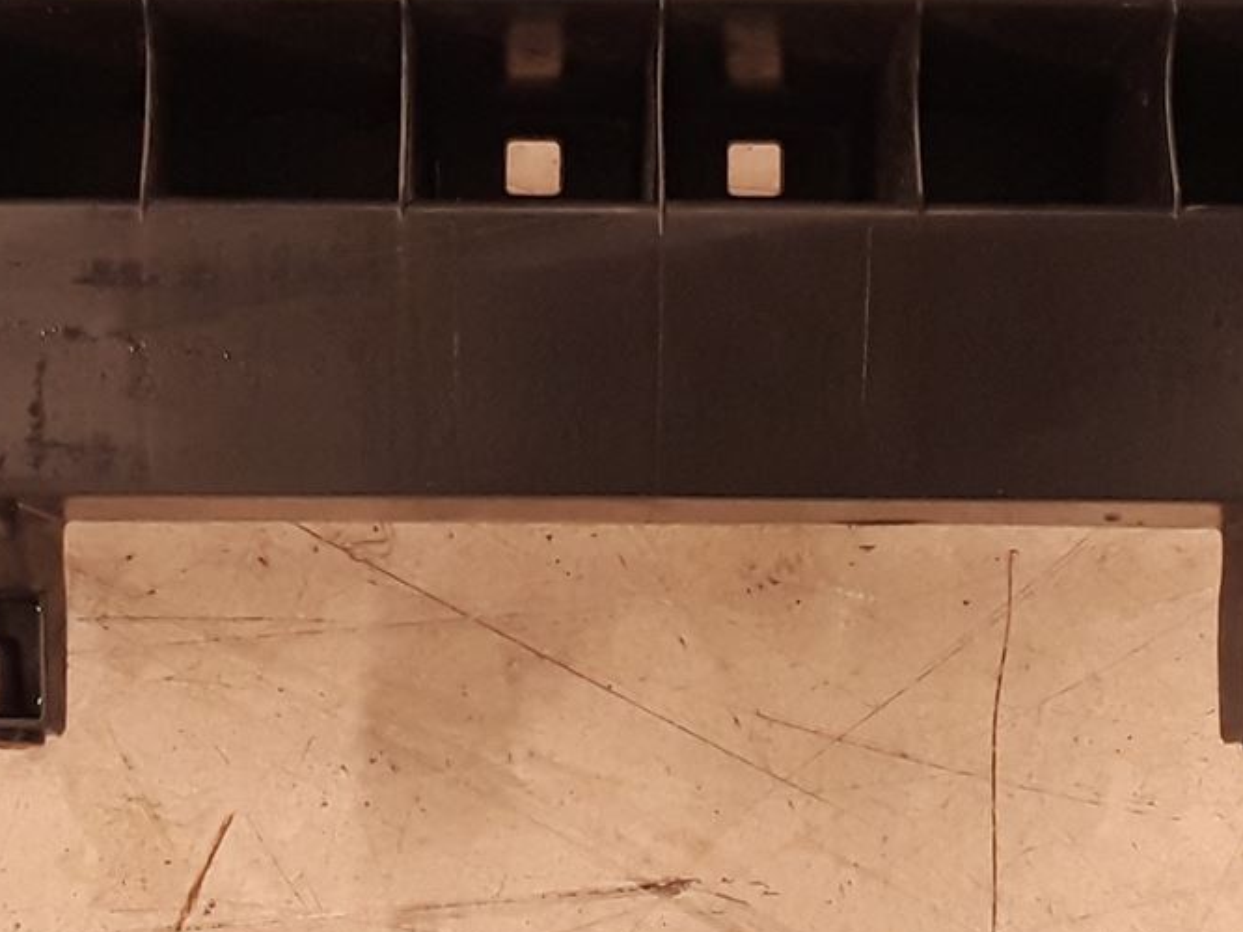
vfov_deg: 17.1
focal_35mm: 86
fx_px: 3088
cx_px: 576
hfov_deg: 22.8
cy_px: 212
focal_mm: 2.91
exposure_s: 1/20
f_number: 1.9
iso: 100
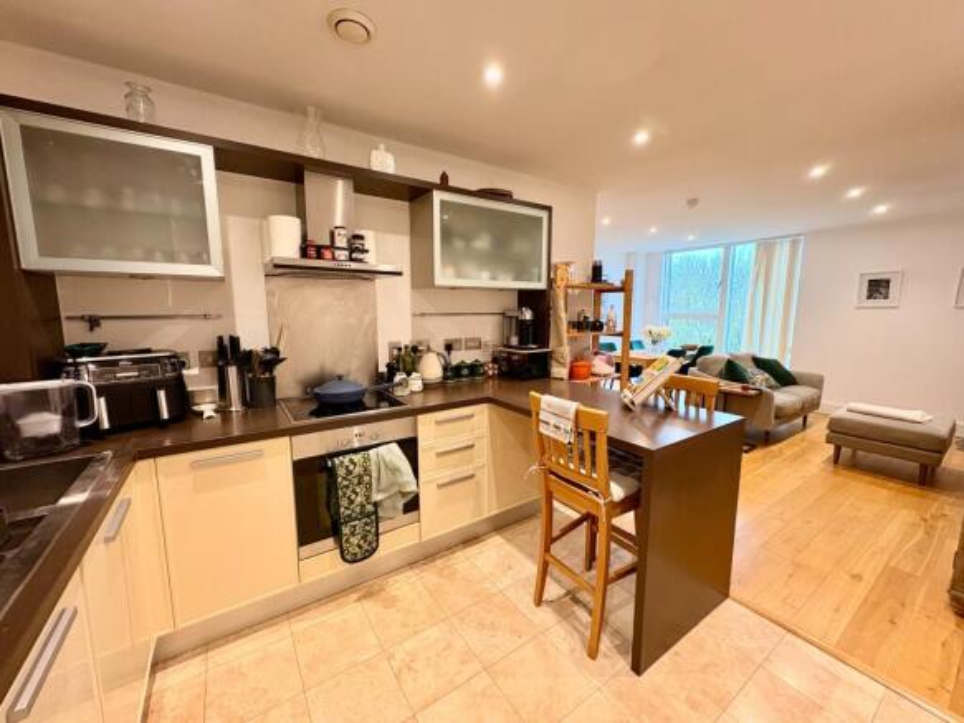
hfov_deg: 102.1
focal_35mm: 14
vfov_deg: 85.7
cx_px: 482
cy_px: 362
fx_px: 390
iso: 250
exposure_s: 1/50
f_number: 2.2
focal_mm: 2.22
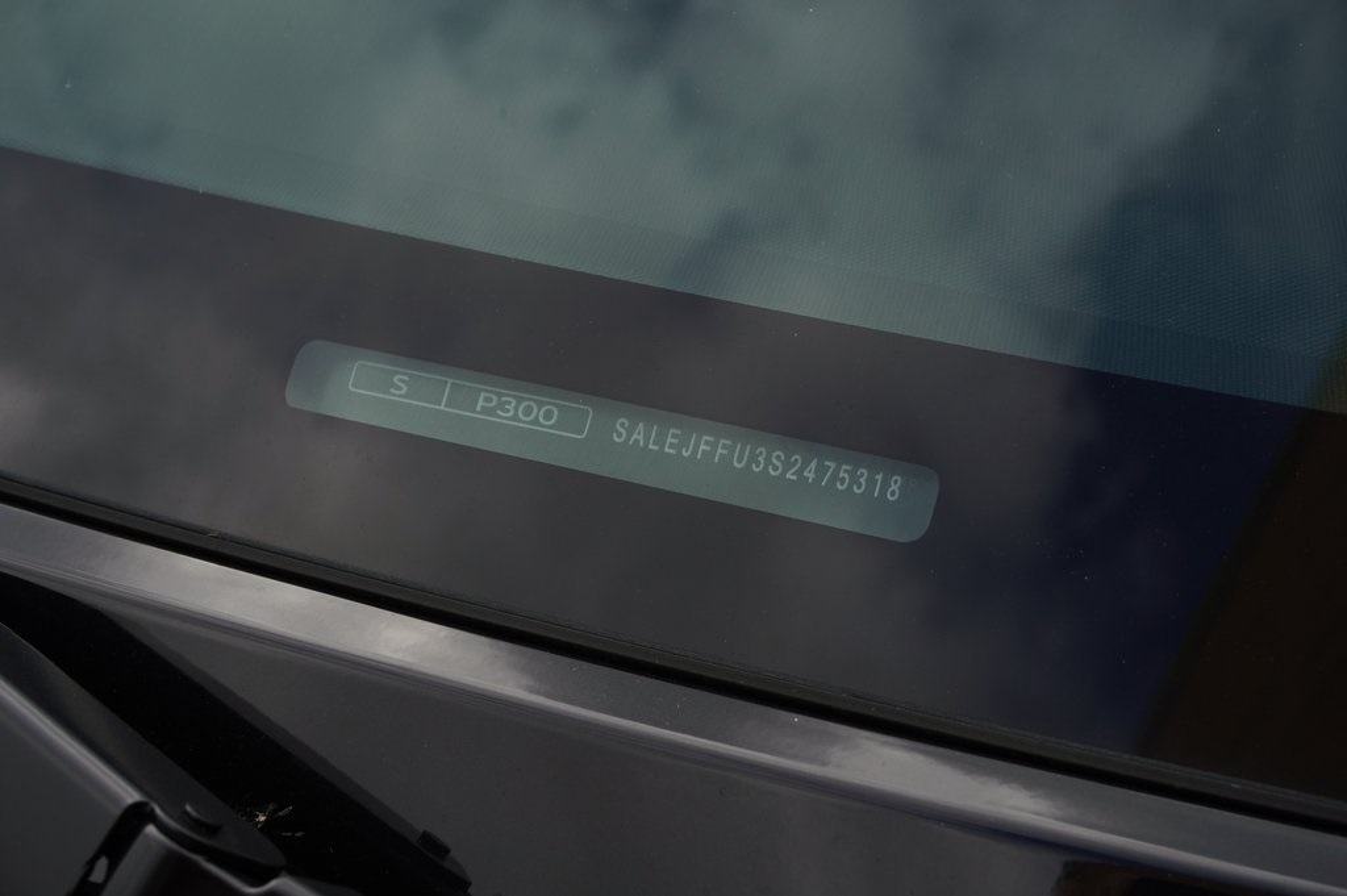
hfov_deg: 35.1
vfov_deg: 23.7
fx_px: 2131
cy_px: 448
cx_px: 674
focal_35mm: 57
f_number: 8
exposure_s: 1/250
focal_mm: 38
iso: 100
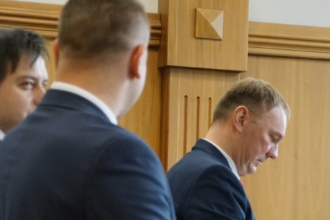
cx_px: 248
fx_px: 2201
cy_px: 227
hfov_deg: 8.6
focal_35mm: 240
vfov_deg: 5.7
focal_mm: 75
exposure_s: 1/160
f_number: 5.6
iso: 3200
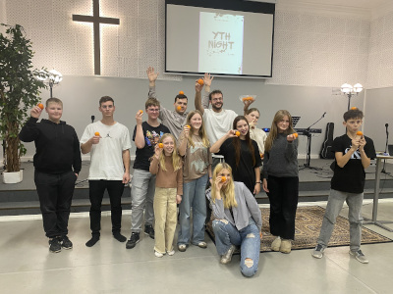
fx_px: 295
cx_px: 196
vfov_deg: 53.1
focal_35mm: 26
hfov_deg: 67.3
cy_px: 147
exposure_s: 1/50
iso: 200
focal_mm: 4.25
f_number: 1.8
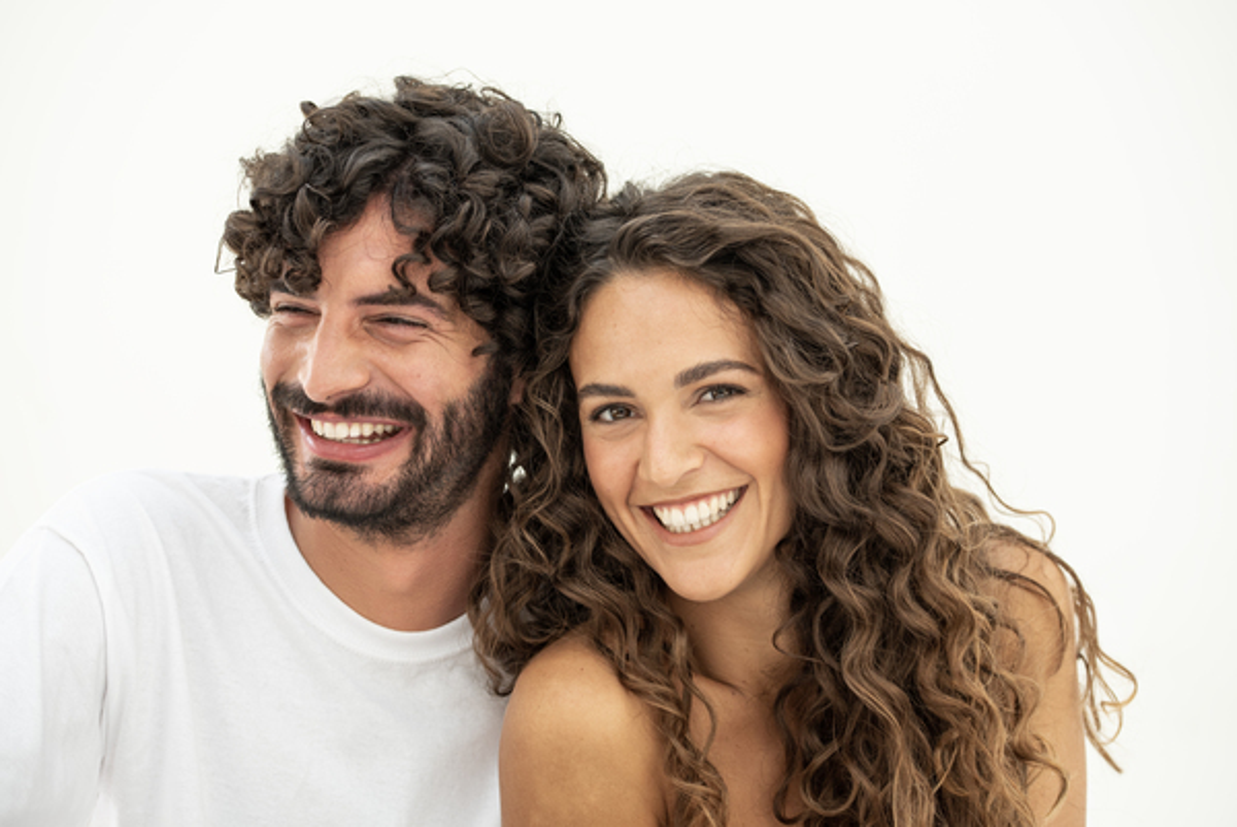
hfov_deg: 19.4
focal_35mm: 105
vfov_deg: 13.1
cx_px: 618
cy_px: 414
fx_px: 3610
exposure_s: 1/320
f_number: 5
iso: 320
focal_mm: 105
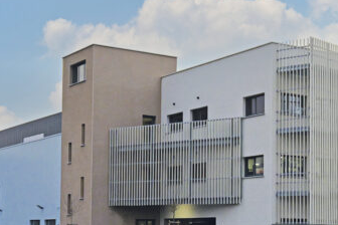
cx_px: 168
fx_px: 751
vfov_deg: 16.9
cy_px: 180
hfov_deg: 25.4
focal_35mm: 80
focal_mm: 35
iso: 4000
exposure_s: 1/640
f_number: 4.5
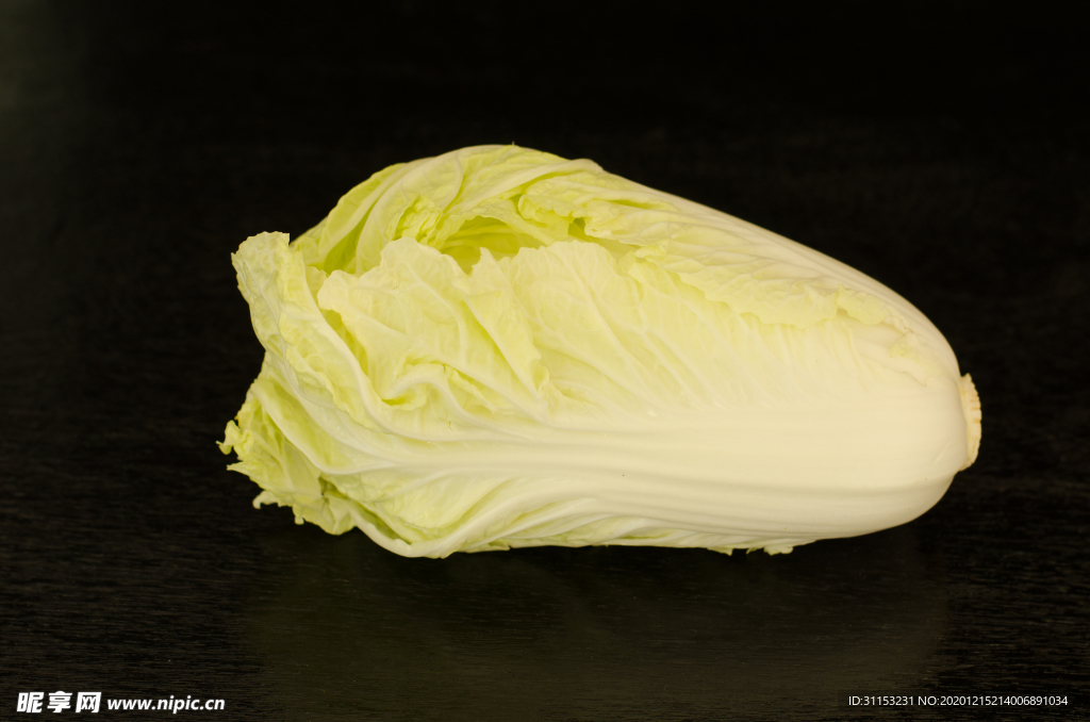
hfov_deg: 27.0
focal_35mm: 75
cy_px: 361
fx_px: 2266
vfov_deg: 18.1
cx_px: 545
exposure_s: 1/6
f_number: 4
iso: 160
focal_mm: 50
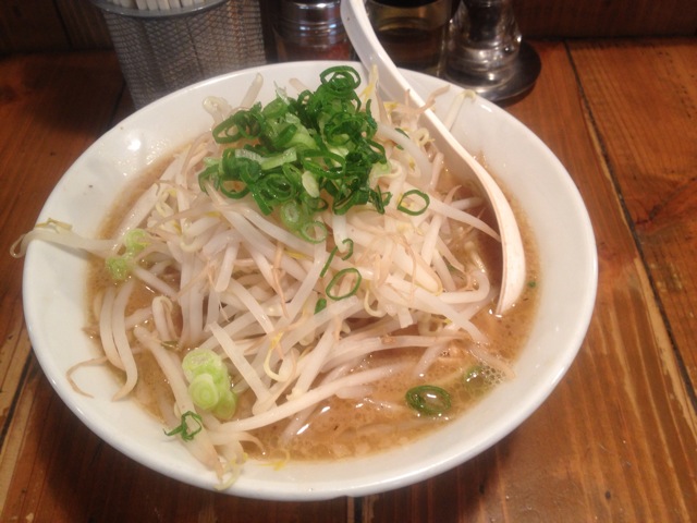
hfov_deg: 52.6
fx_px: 705
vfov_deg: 40.7
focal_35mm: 35
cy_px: 262
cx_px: 348
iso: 80
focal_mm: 4.28
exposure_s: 1/20
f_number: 2.4
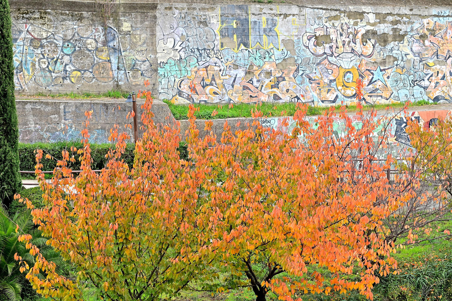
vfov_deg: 13.7
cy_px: 150
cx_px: 226
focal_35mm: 100
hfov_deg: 20.4
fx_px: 1255
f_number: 11
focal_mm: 100
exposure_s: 1/100
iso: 800
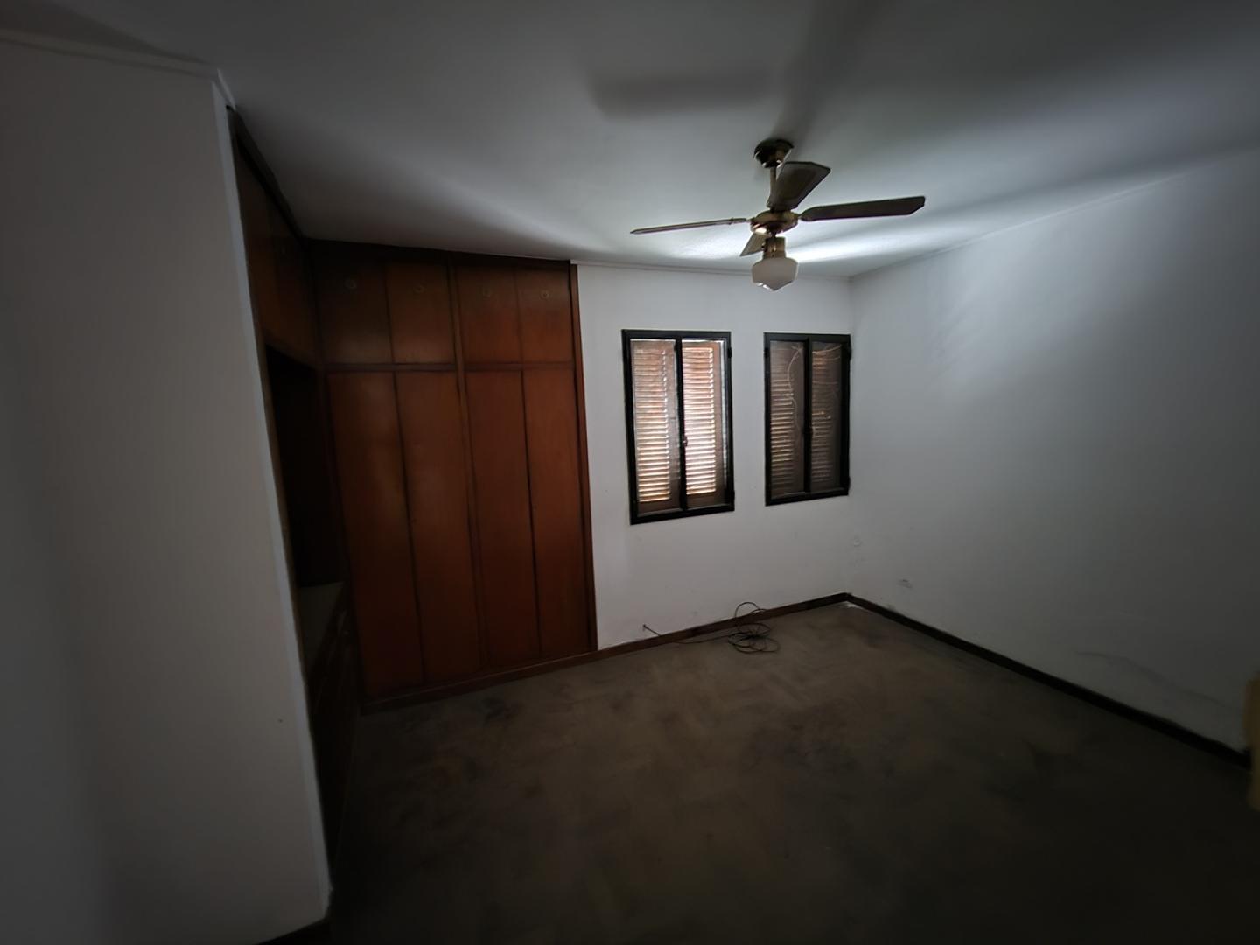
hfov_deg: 106.2
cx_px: 630
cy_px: 472
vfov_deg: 89.9
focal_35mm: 13
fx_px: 473
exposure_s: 1/8.33
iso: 1250
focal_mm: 2.2
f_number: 2.2
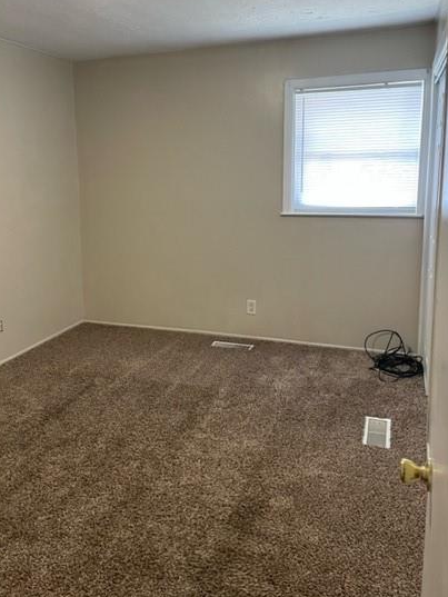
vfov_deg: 58.1
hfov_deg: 45.3
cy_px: 253
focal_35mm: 31
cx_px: 185
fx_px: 535
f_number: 1.6
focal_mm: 4.2
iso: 125
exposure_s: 1/60
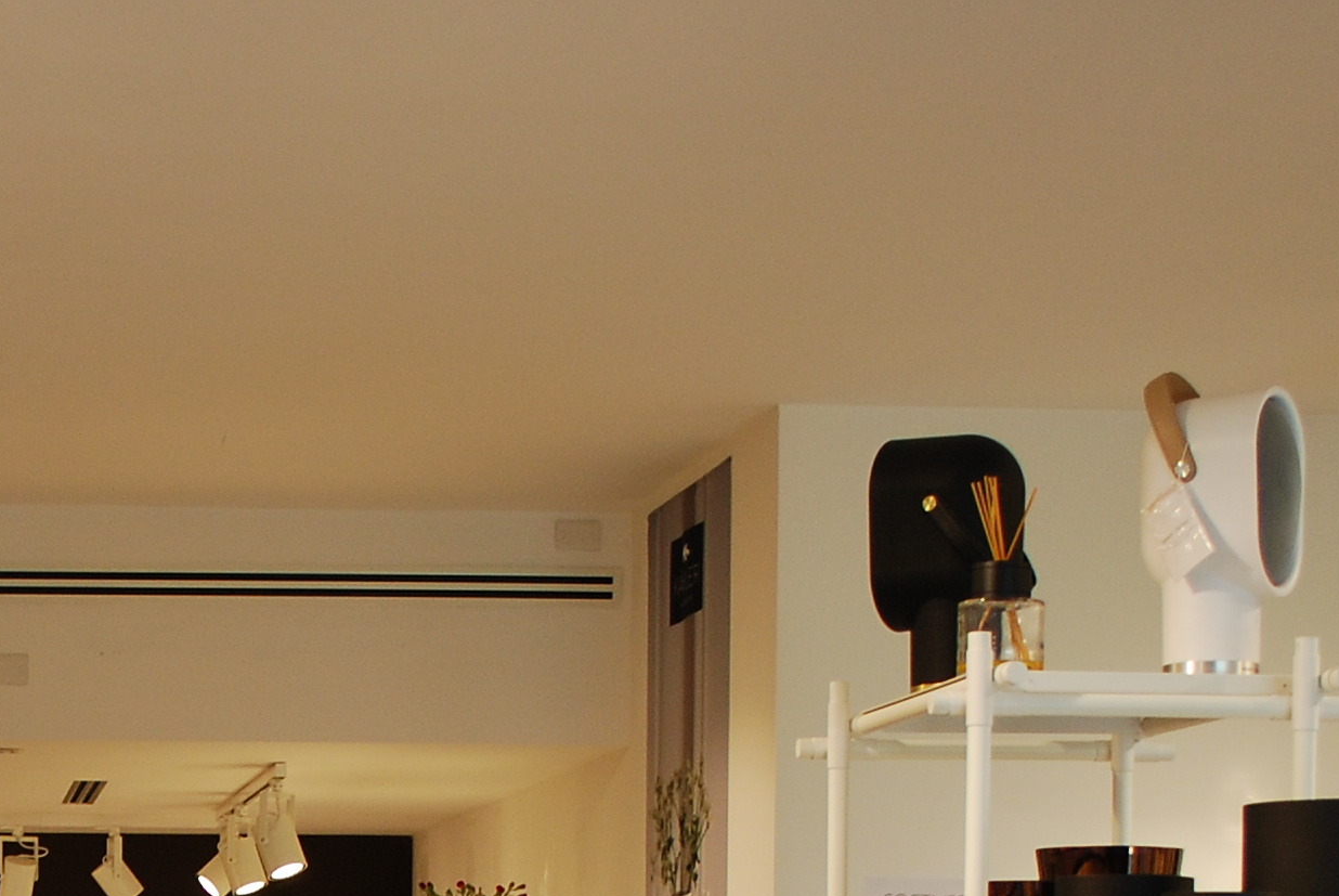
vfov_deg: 14.0
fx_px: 3500
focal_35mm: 94
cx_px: 44
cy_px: 1204
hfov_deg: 21.0
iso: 220
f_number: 3.8
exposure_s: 1/60
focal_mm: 20
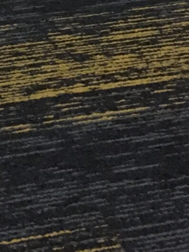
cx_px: -45
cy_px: -308
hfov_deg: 10.4
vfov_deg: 12.0
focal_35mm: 140
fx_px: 1018
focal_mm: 4.15
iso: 200
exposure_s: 1/15
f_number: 2.2
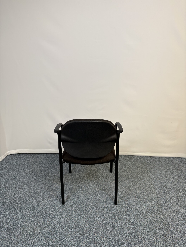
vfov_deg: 67.3
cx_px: 93
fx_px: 186
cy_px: 124
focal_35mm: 26
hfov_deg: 53.1
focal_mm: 5.96
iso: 100
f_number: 1.6
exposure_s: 1/122
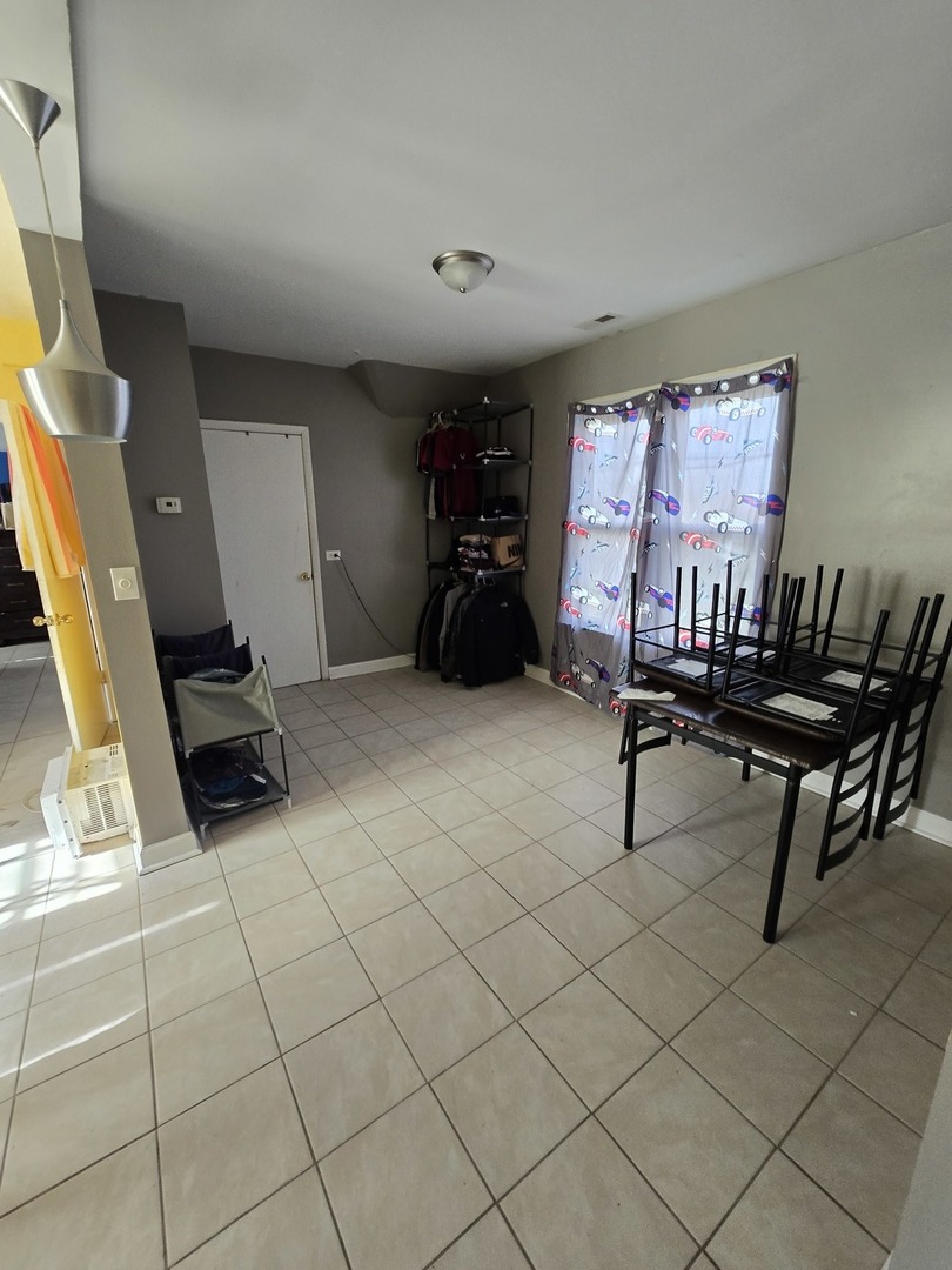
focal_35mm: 13
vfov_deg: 106.2
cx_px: 476
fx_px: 477
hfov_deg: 89.9
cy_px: 635
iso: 160
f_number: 2.2
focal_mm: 2.2
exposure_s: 1/60
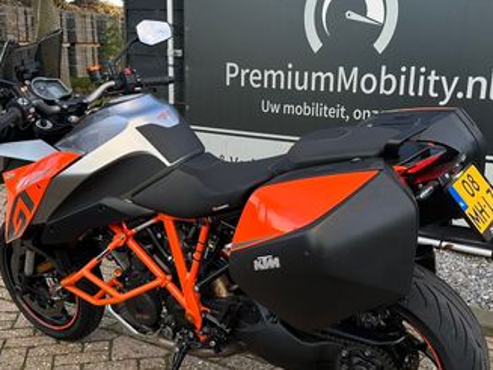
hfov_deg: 40.4
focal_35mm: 47
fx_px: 669
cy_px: 239
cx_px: 253
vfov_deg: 30.7
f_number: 1.78
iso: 80
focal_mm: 6.86
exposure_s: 1/241
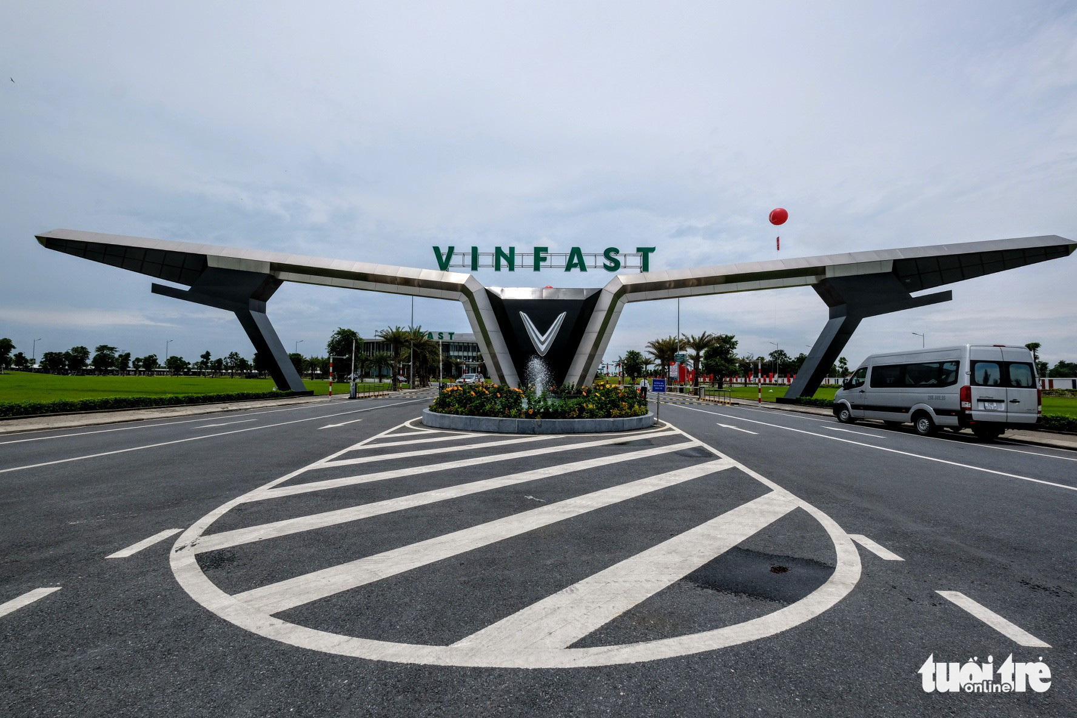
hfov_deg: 100.4
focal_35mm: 15
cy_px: 359
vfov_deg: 77.3
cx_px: 538
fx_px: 449
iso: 200
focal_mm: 10
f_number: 10
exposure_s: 1/640
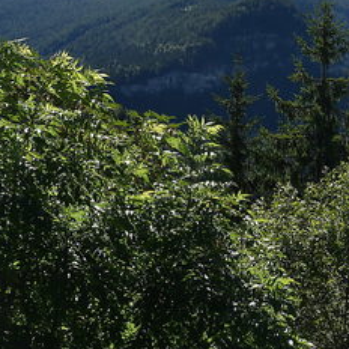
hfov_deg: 20.7
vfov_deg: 22.2
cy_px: 77
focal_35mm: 77
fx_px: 878
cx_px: 441
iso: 100
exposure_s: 1/125
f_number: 13
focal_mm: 35
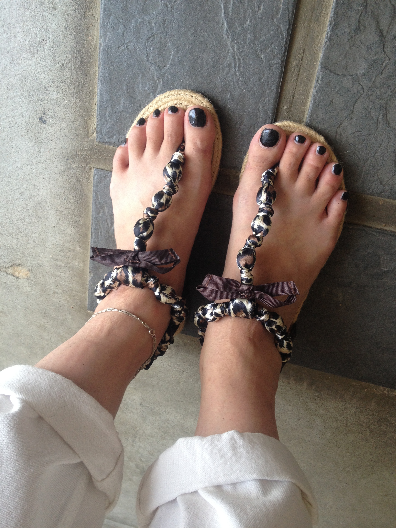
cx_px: 198
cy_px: 264
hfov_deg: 40.7
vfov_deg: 52.6
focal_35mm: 35
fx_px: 534
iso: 64
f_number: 2.4
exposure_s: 1/60
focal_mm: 4.28
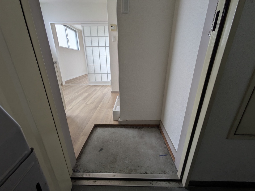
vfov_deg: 85.7
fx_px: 103
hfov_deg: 102.1
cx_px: 128
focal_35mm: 14
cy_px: 96
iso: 47
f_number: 2.2
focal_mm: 1.83
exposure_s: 1/158
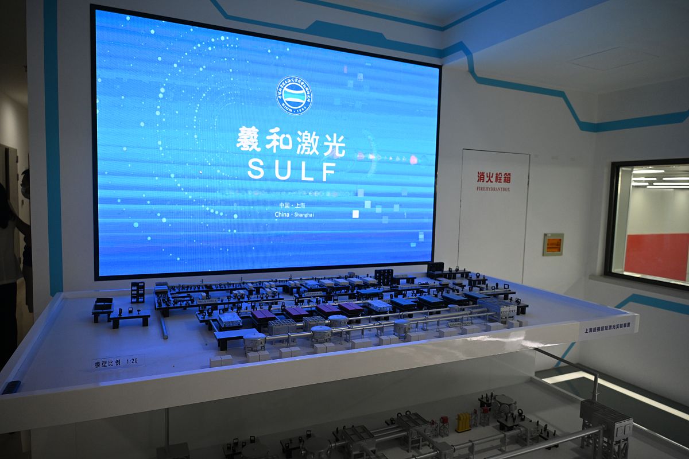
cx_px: 344
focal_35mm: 24
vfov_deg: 53.1
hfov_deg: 73.7
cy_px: 230
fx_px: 459
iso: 1250
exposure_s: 1/320
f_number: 4
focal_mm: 24
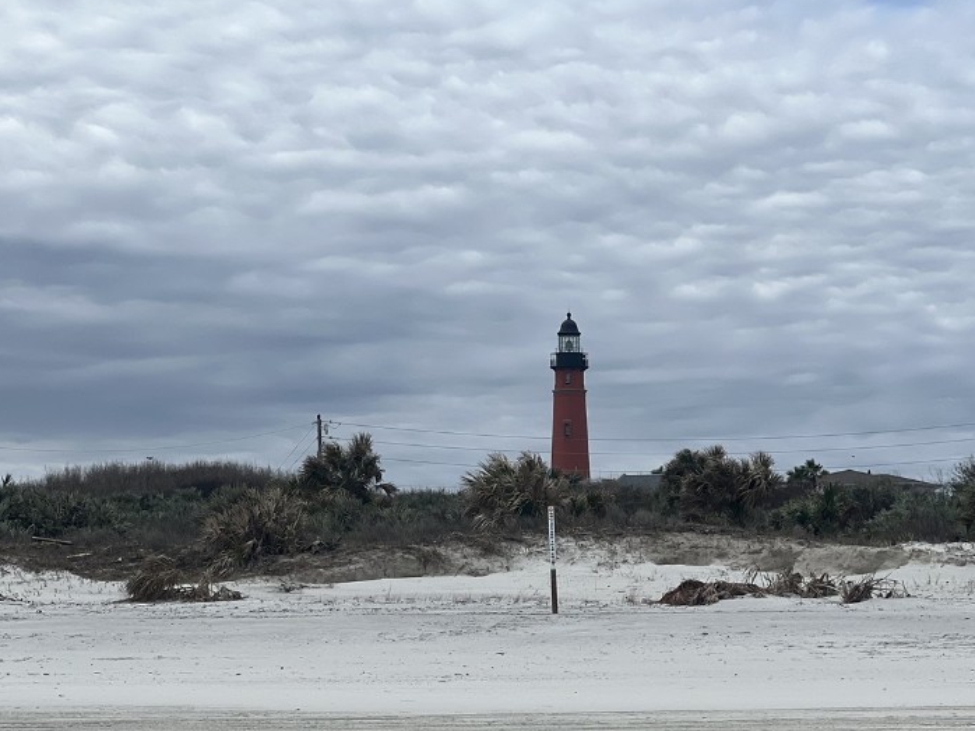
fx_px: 3182
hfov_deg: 17.4
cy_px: 475
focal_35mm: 113
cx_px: 465
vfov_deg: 13.1
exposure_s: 1/1277
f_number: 2.8
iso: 32
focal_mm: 9
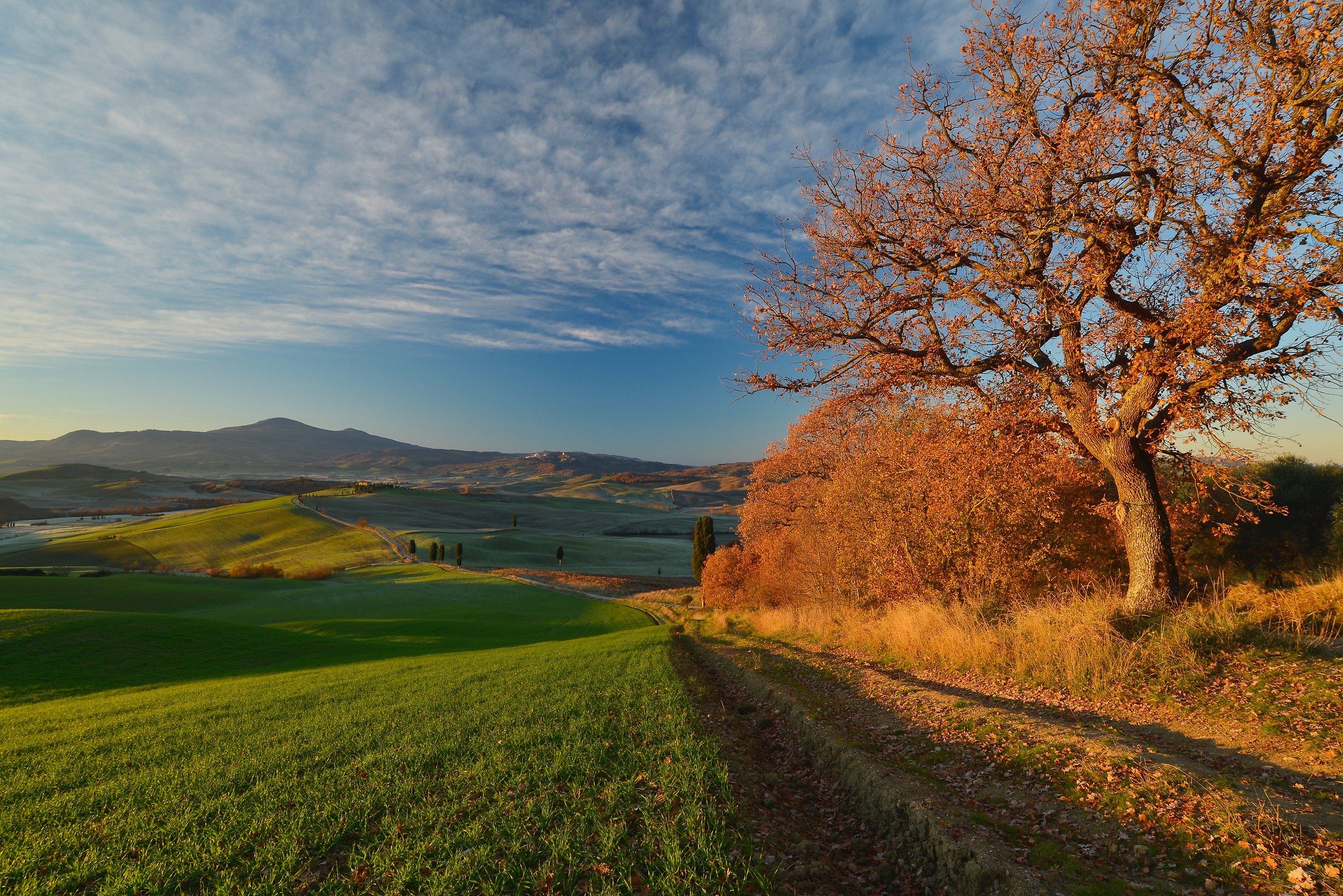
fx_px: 672
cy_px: 448
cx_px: 672
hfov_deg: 90.0
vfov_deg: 67.4
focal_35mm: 18
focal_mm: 18
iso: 100
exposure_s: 1/20
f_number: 11
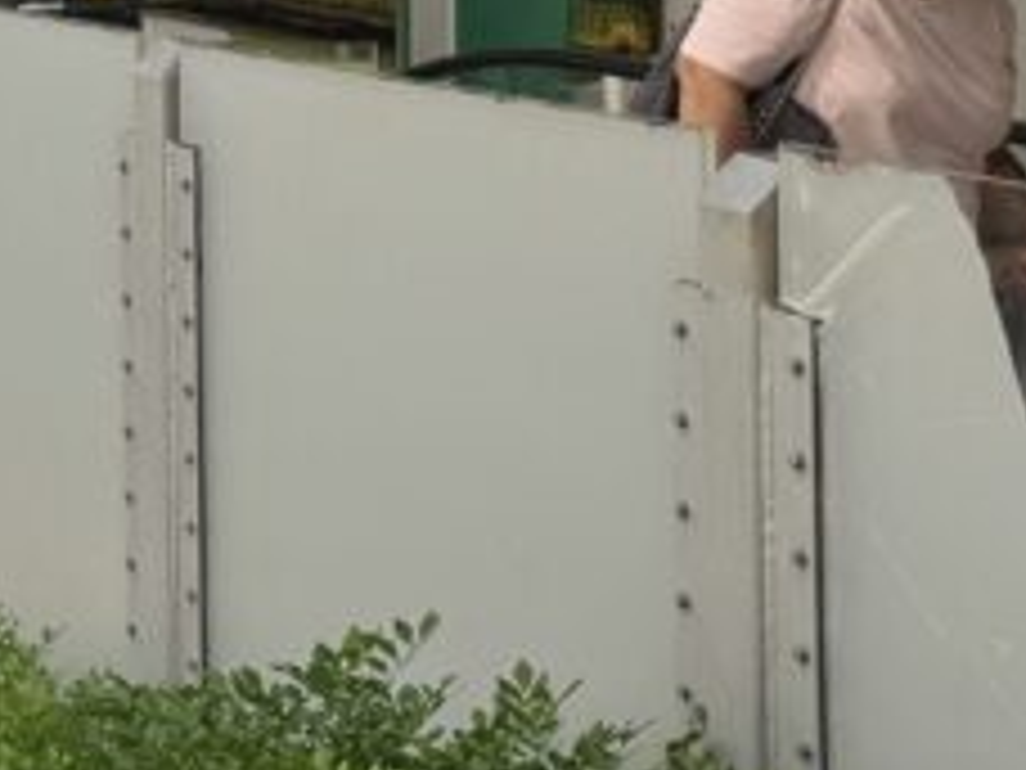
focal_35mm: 108
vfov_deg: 13.1
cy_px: -329
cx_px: -1026
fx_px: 3201
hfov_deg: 14.9
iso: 80
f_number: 1.78
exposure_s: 1/2506
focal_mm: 6.76
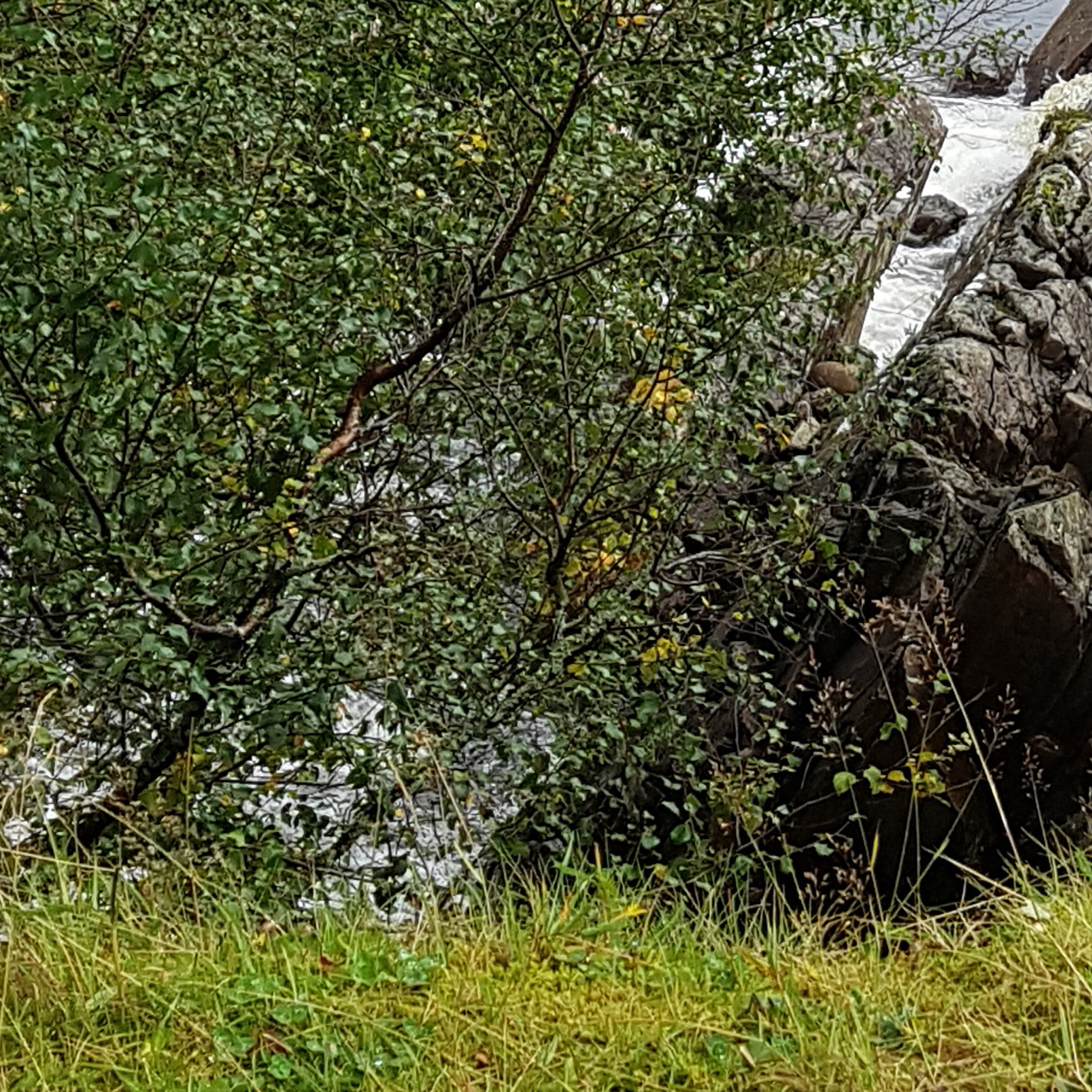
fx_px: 2605
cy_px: -122
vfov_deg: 22.3
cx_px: 1048
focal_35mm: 73
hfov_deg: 22.9
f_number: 1.7
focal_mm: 4.2
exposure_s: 1/1076
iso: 50
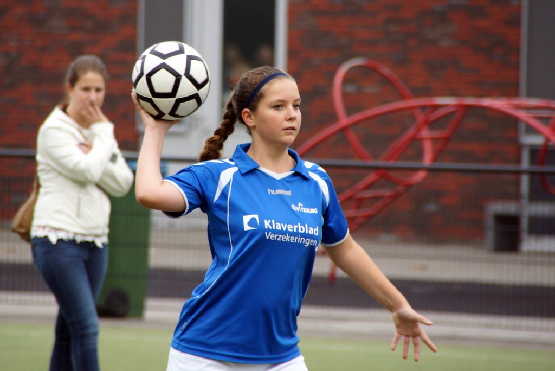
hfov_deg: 5.5
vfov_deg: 3.7
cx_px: 278
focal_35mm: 375
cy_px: 186
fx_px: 5784
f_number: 6.3
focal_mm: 250
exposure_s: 1/400
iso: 400
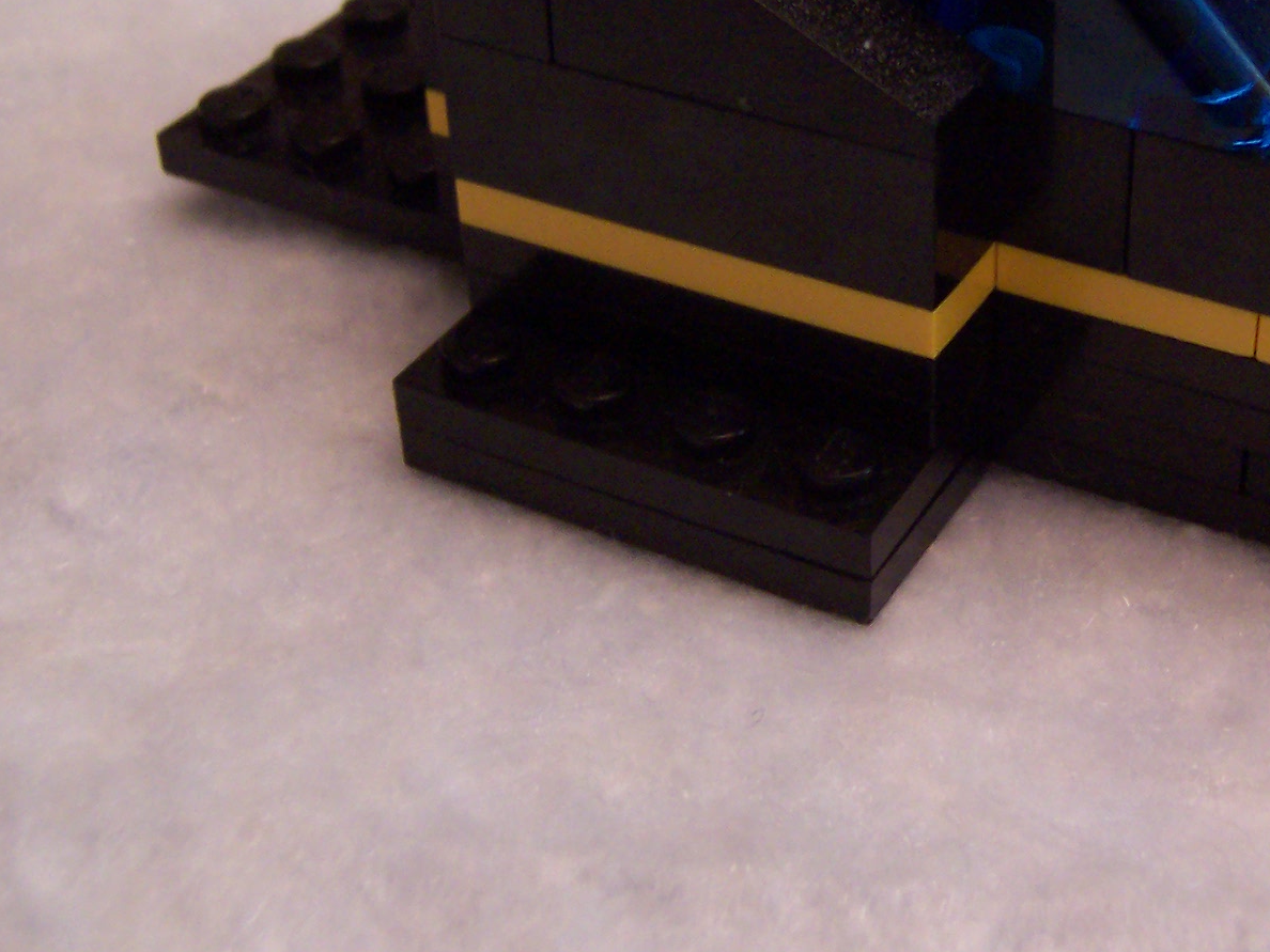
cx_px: 1058
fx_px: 2348
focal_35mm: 64
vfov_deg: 22.7
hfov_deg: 29.4
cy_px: 244
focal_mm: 5.5
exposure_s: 1/10
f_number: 2.8
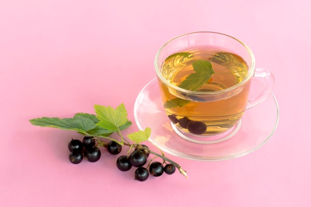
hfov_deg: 27.0
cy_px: 104
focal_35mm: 75
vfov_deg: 18.2
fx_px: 648
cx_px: 156
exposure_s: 1/20
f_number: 14
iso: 100
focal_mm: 50
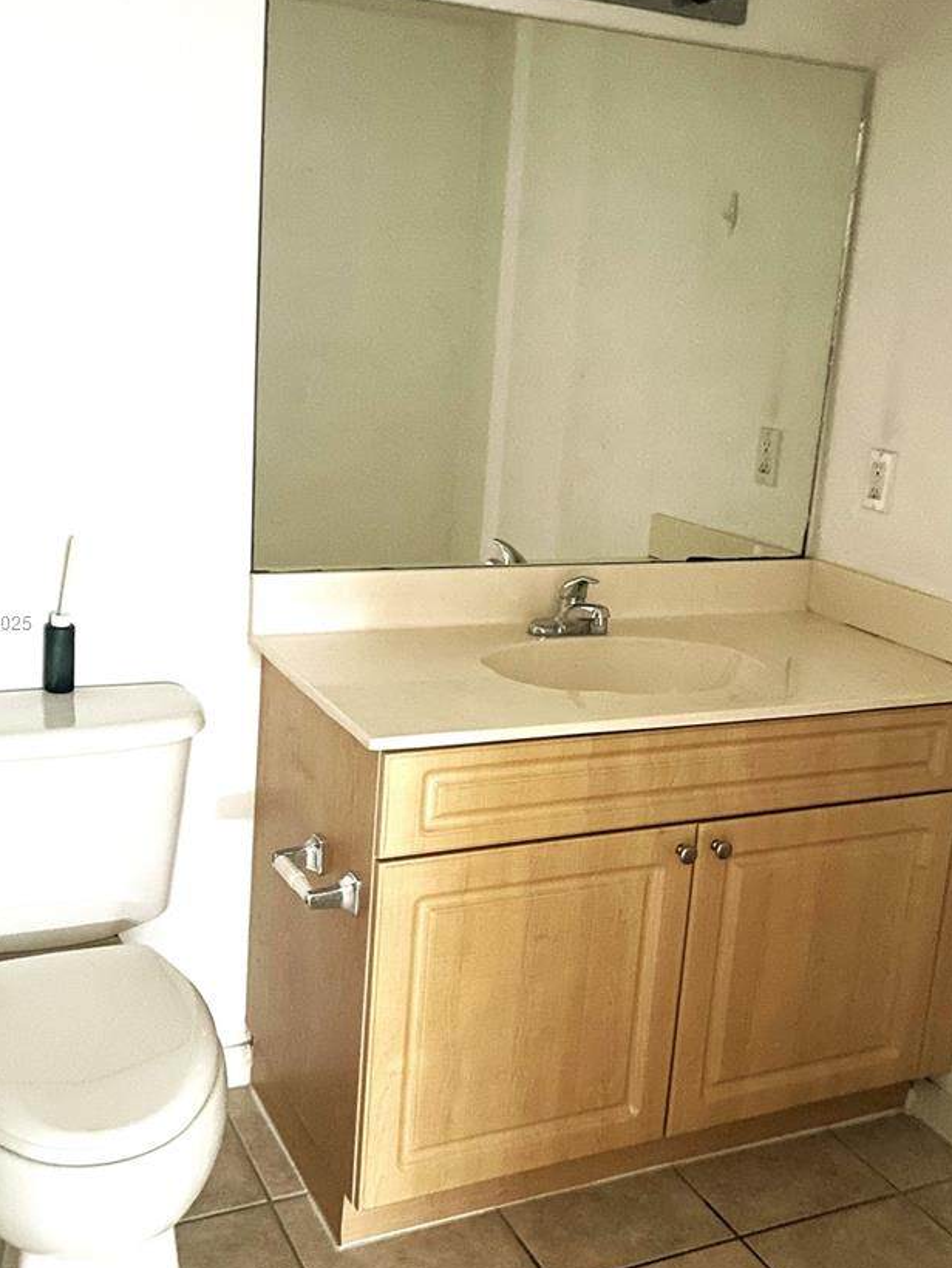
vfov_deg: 49.0
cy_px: 622
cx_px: 442
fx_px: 1393
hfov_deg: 37.7
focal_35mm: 38
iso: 640
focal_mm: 4.2
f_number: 1.6
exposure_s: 1/13
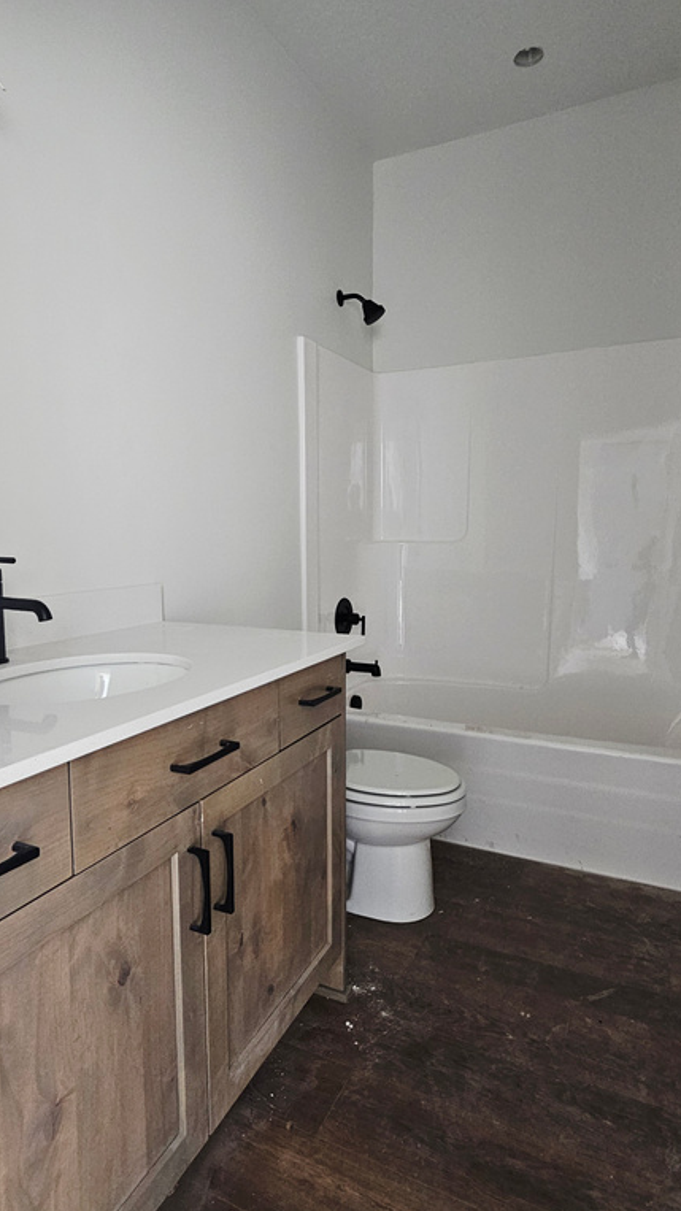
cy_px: 606
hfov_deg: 58.1
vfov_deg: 89.6
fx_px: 610
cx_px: 297
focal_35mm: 19
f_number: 2.2
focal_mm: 2.2
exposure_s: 1/40
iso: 320
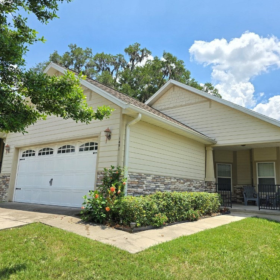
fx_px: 256
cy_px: 137
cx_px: 161
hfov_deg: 57.1
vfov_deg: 57.3
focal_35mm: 28
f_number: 1.7
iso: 12
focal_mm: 6.3
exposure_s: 1/696
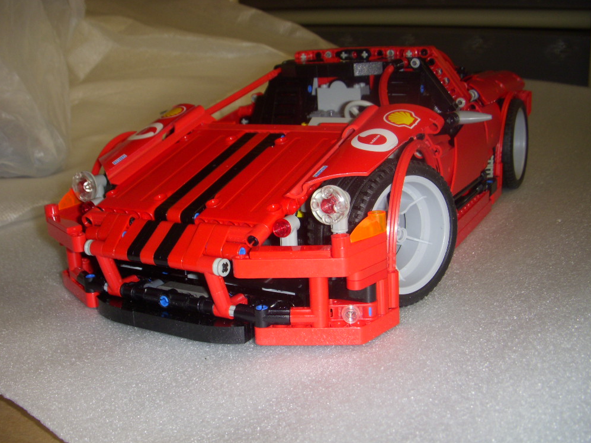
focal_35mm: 39
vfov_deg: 36.8
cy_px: 226
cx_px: 294
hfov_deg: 47.9
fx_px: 666
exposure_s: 1/30
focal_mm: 6.3
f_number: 3.3
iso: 100
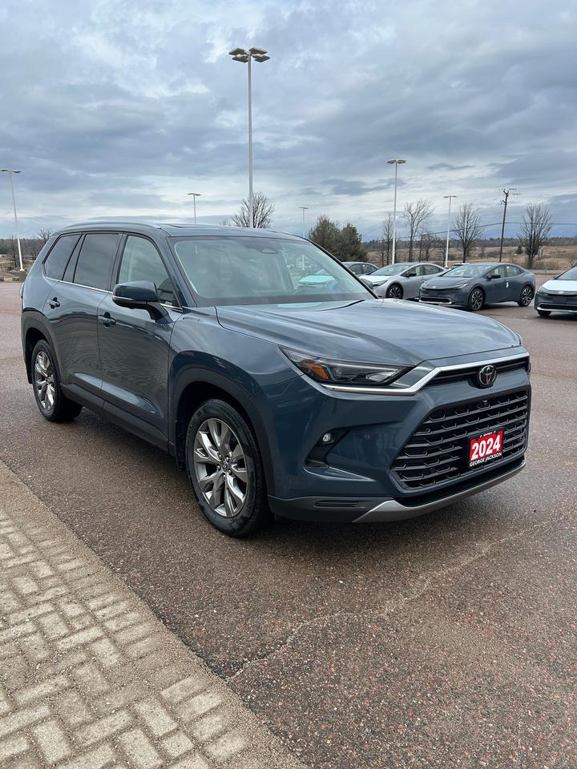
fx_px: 578
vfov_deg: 67.3
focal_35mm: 26
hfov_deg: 53.1
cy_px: 384
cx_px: 288
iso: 50
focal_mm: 5.7
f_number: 1.5
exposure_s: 1/3831
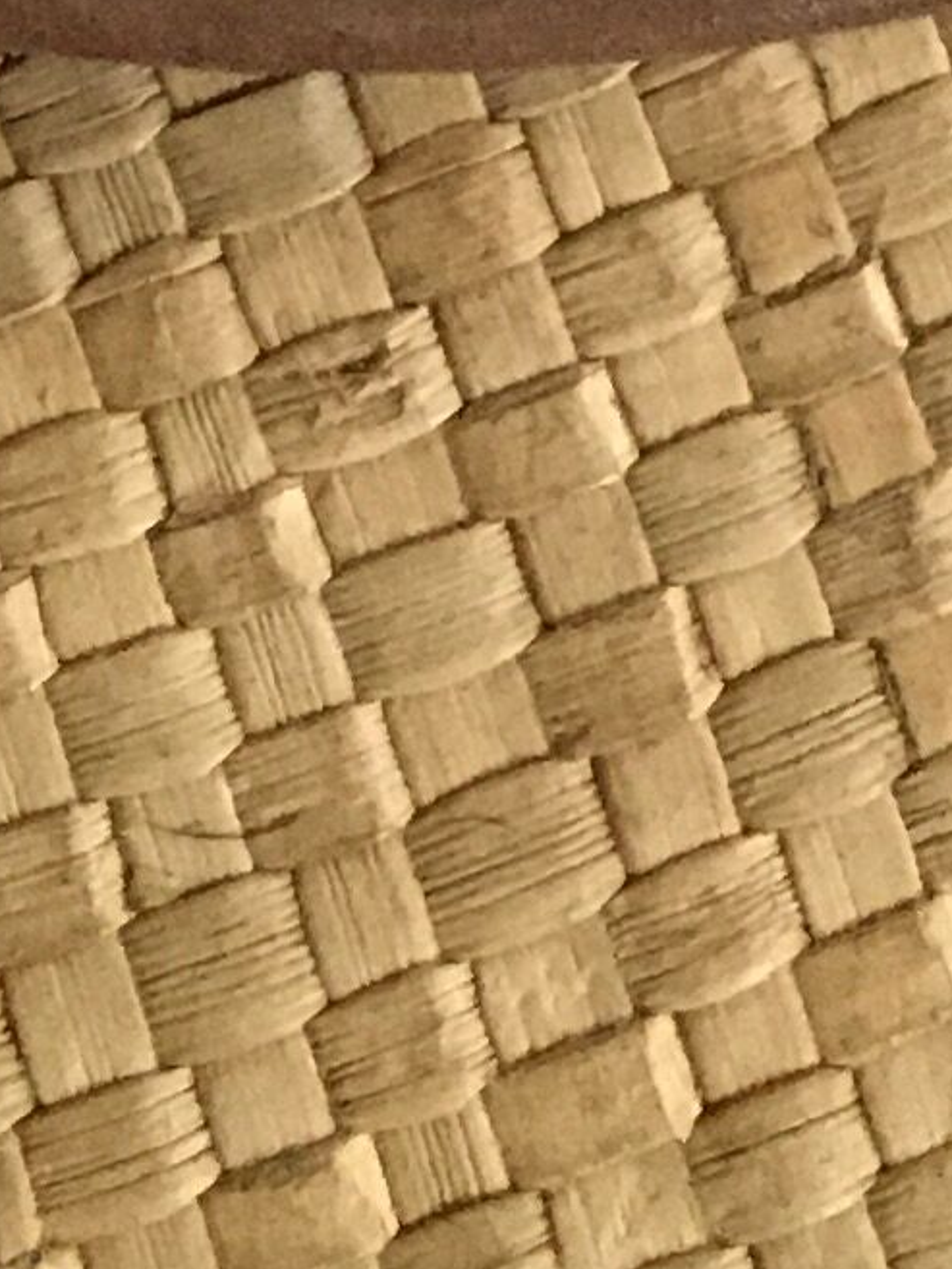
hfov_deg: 8.3
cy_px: -2113
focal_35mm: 178
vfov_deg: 9.5
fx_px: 6525
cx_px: 238
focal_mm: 4.15
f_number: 2.2
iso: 200
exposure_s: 1/25
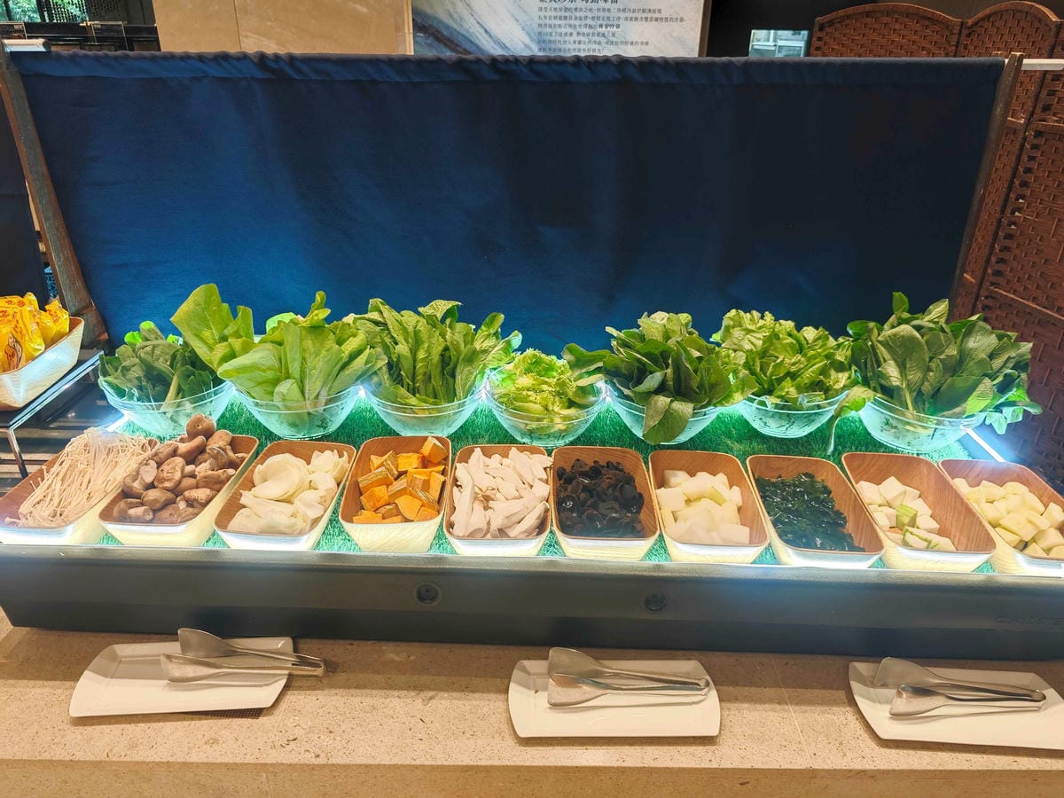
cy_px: 399
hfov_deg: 73.9
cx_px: 532
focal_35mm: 23
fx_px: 707
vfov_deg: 58.9
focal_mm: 8.72
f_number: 1.63
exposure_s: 1/60.1
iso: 640
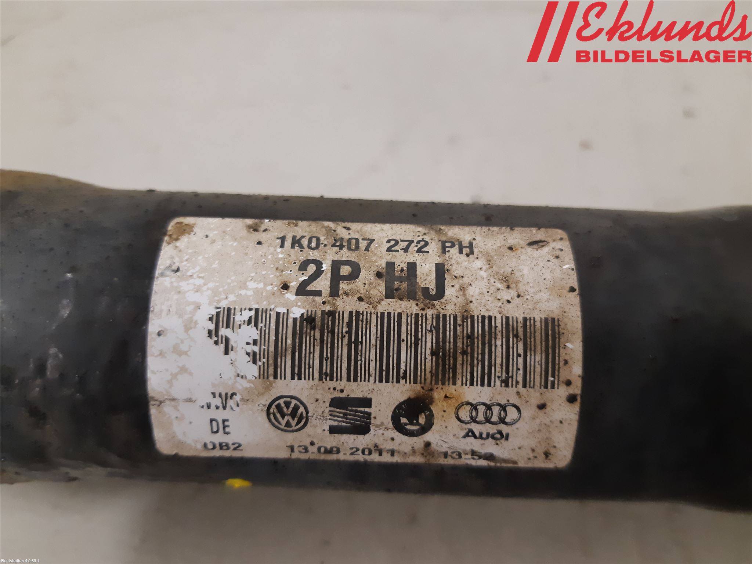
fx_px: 565
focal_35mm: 26
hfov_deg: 67.3
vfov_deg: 53.1
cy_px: 282
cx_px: 376
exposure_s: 1/50
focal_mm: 3.93
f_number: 1.7
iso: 200
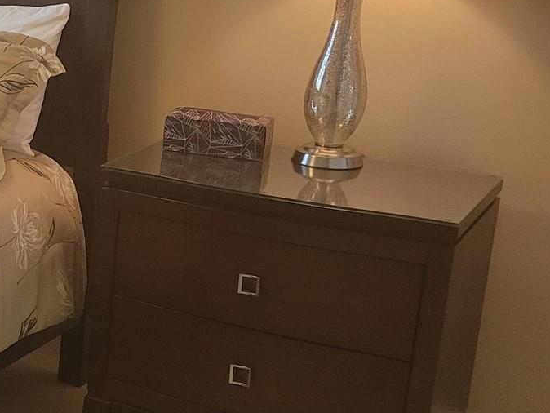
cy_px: 184
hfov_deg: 21.2
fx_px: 1256
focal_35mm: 79
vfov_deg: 18.7
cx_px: -257
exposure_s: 1/120
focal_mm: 5.4
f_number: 1.8
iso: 250
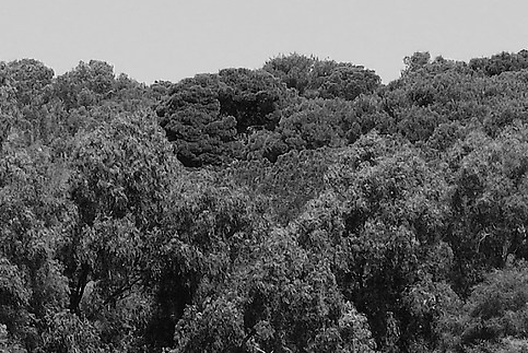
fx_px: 5255
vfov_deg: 3.8
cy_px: 875
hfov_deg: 5.8
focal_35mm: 358
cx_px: 324
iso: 100
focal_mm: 48
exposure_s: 1/200
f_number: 7.1
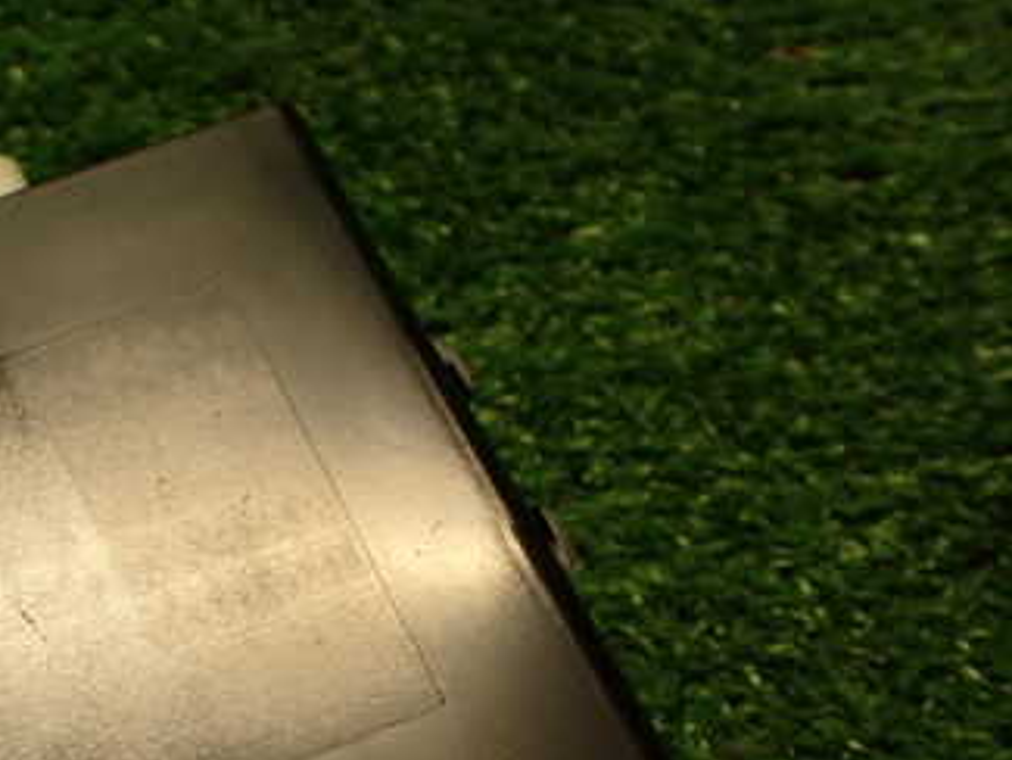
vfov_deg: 24.2
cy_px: 673
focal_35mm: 59
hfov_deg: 31.1
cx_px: 84
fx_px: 1726
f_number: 2.4
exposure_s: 1/50
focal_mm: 5.79
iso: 200
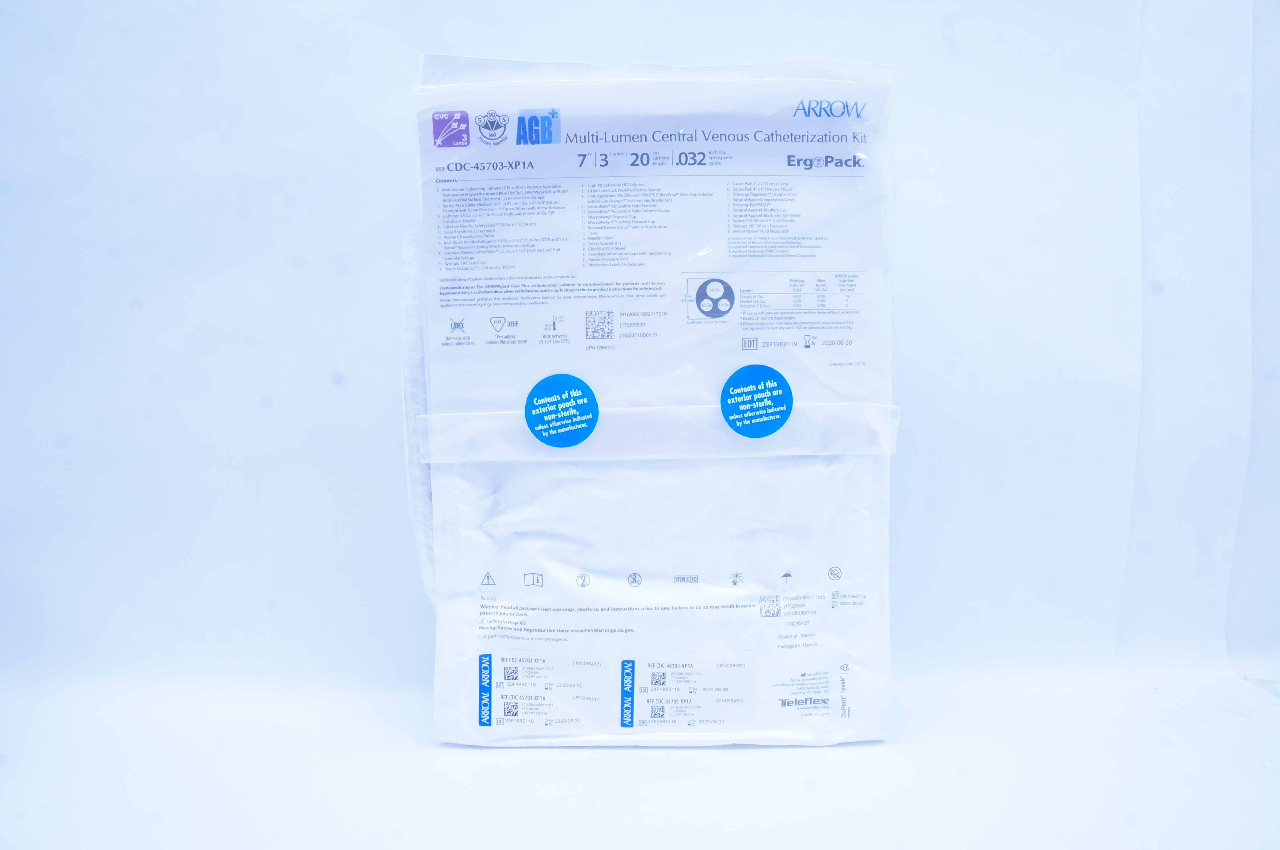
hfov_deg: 67.4
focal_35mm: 27
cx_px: 640
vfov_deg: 47.8
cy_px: 425
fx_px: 959
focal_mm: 18
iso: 400
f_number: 14
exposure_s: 1/10
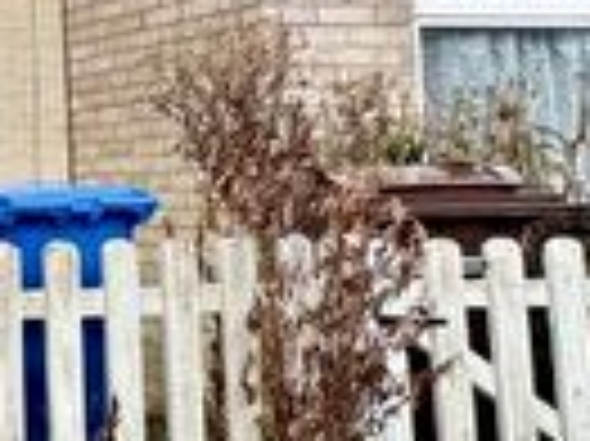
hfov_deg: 17.4
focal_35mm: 75
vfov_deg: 19.5
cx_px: -631
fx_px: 1277
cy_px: 110
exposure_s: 1/293
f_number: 2.2
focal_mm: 2.22
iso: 40
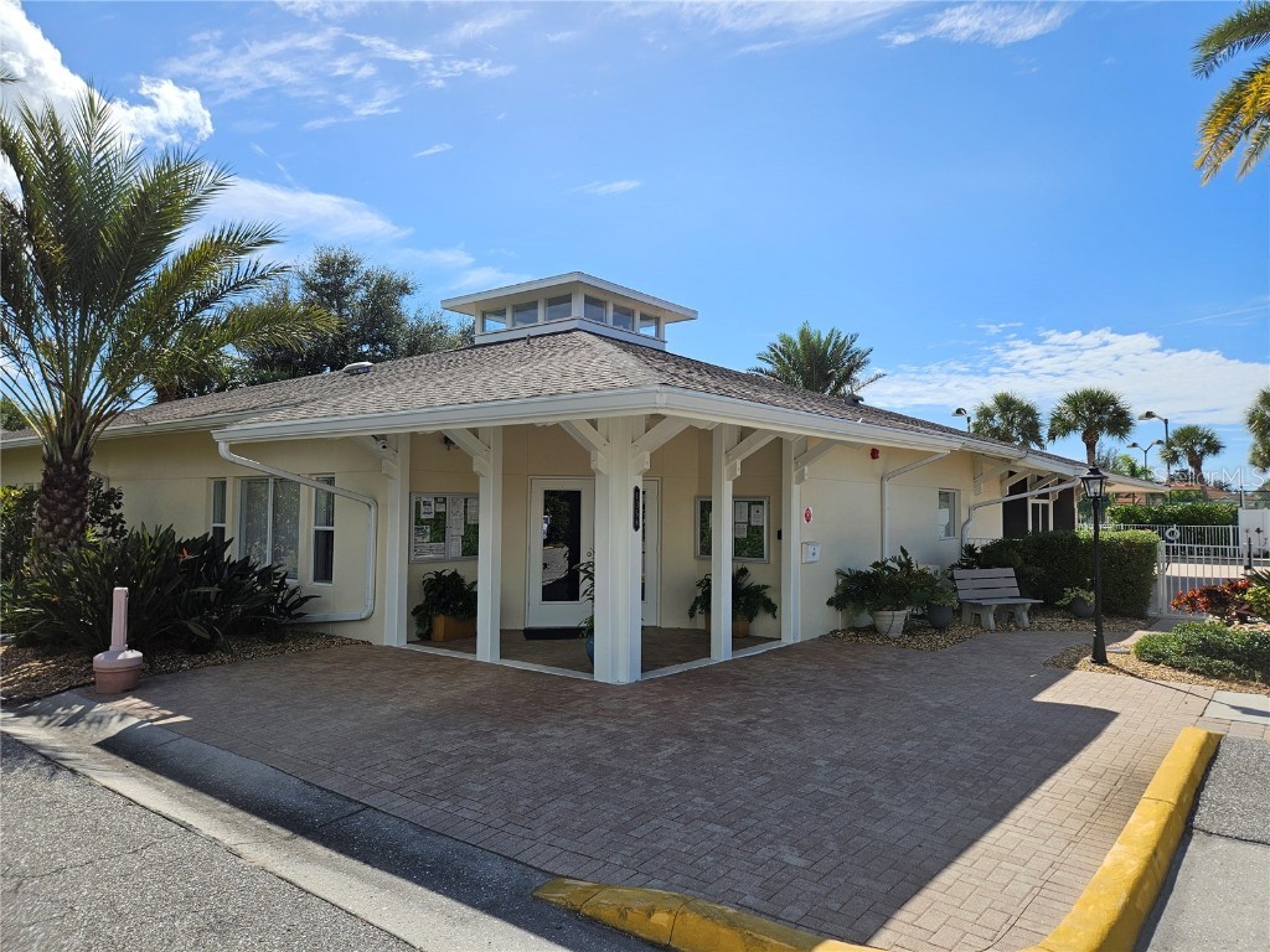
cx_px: 635
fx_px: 844
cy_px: 476
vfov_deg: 58.9
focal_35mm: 23
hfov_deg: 73.9
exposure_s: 1/2289
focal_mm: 5.4
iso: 25
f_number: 1.8
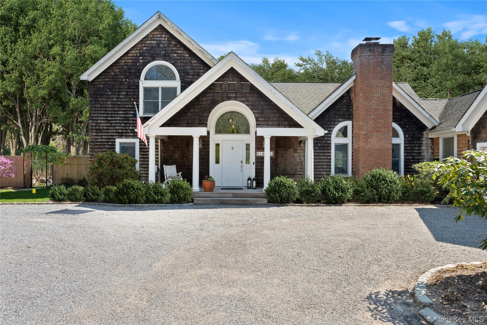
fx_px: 298
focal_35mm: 22
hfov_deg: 78.6
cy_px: 162
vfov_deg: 57.2
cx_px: 244
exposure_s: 1/80
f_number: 8
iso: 100
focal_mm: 22
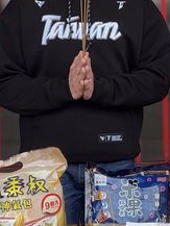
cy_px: 36
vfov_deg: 6.0
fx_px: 2172
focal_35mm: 332
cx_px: 271
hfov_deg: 4.4
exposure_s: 1/99
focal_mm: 15.66
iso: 200
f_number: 2.8
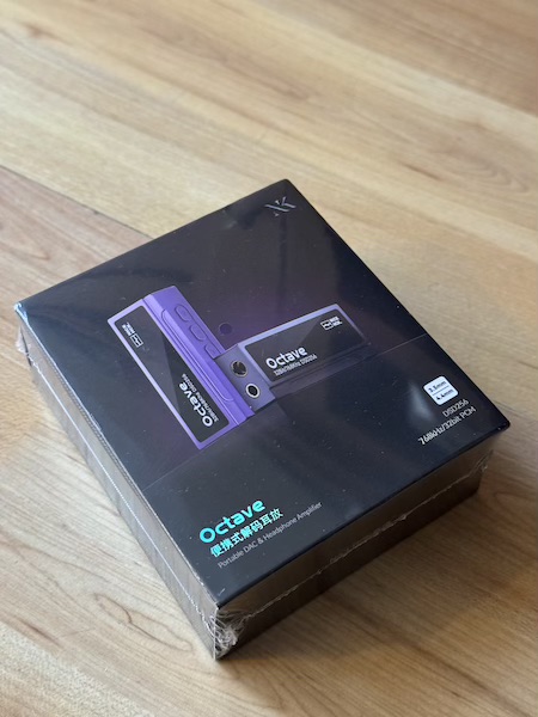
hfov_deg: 30.3
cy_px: 358
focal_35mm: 48
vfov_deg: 39.7
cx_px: 269
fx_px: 995
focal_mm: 6.76
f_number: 1.78
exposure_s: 1/40
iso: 400
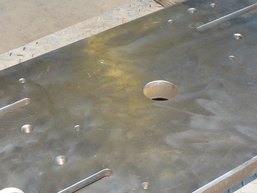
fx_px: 715
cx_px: 142
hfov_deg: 20.4
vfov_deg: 15.3
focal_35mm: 96
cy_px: 118
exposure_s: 1/60
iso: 800
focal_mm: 25
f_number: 7.1
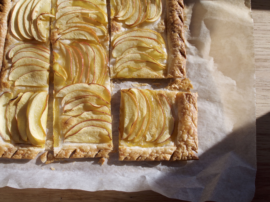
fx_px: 281
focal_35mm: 36
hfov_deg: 51.4
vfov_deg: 39.7
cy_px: 101
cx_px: 135
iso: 100
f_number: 7.1
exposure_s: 1/400
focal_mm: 18
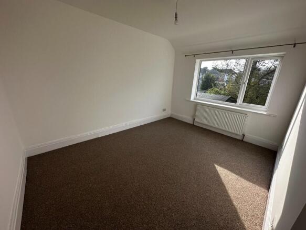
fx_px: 124
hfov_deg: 102.1
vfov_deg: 85.7
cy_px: 115
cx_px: 153
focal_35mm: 14
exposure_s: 1/312
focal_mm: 2.22
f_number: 2.2
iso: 40
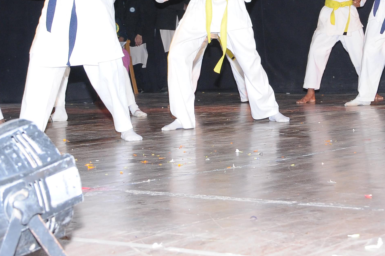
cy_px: 14
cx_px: 294
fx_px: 1015
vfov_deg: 14.2
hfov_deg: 21.3
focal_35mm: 95
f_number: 5
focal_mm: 28
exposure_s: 1/125
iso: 640
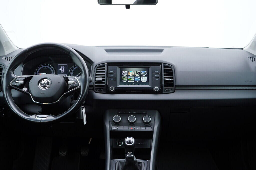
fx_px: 256
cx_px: 128
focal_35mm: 36
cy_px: 85
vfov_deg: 36.9
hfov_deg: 53.1
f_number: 2.8
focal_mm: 24
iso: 125
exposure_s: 1/40
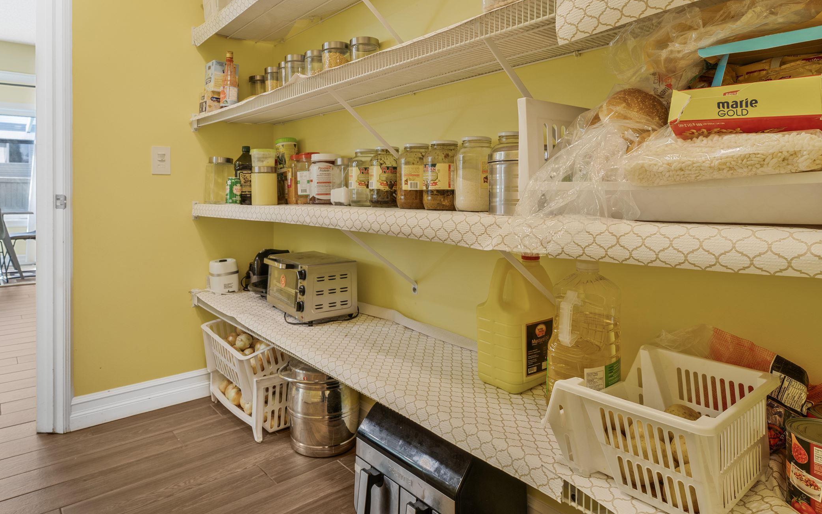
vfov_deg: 53.6
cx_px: 379
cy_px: 186
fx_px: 501
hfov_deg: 78.6
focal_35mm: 22
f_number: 8
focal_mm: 14.9
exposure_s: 1/10
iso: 200
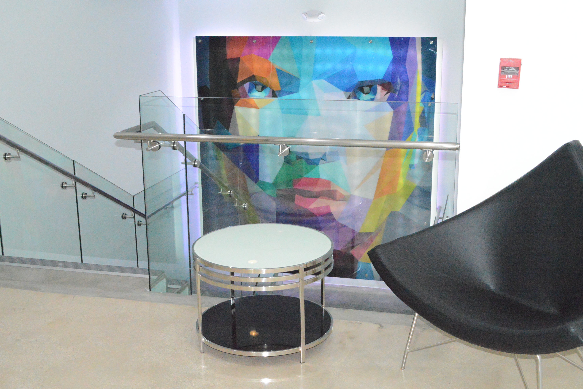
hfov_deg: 42.7
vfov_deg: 29.2
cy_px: 194
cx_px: 296
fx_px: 745
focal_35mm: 46
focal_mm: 30
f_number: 10
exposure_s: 1/200
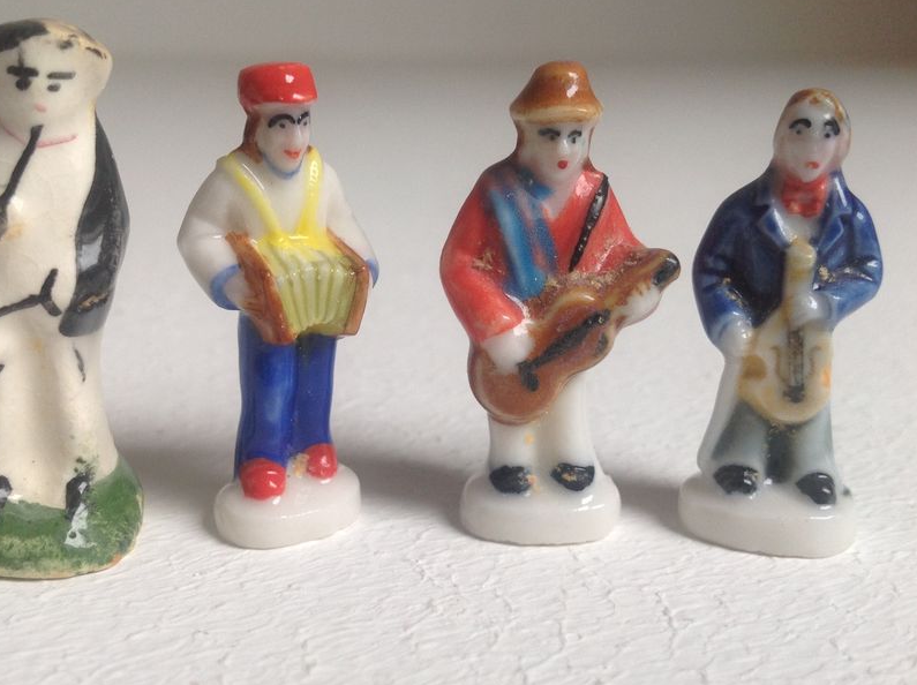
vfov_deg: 32.8
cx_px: 397
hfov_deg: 42.9
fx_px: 1164
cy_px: 363
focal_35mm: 44
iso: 64
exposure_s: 1/40
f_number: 2.4
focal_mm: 4.28
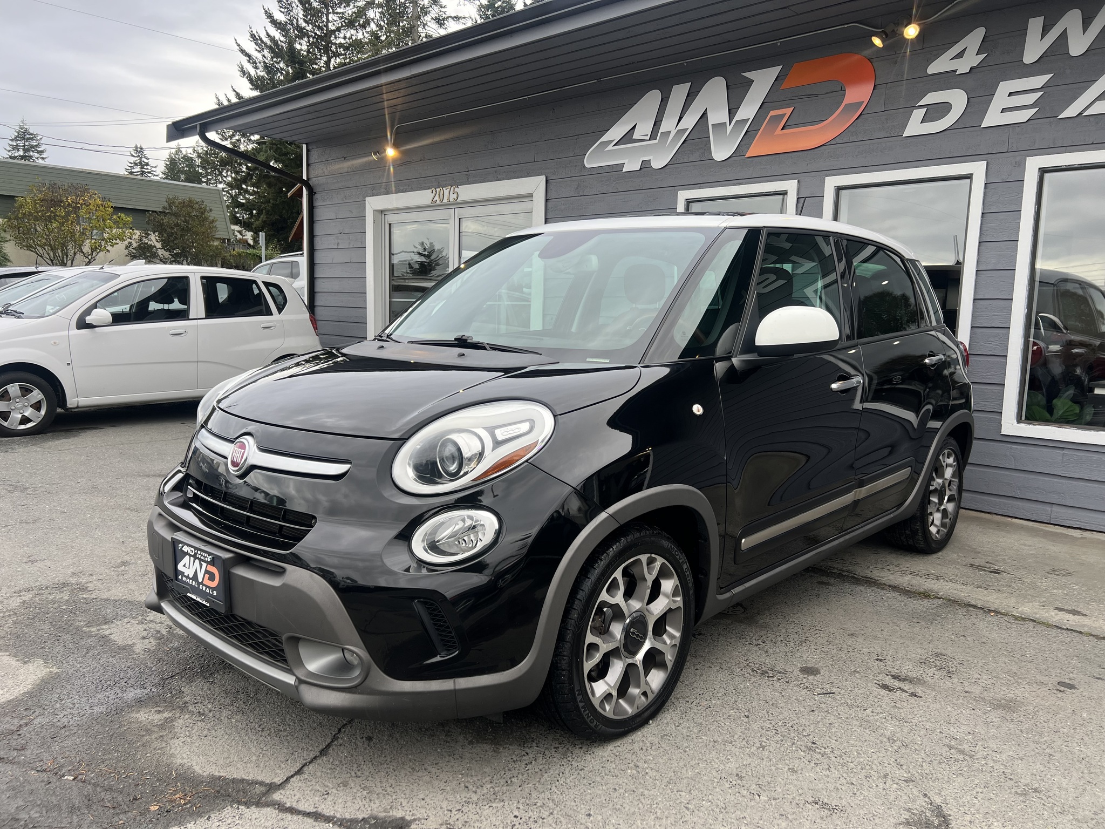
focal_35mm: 26
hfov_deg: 67.3
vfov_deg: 53.1
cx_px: 552
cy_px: 414
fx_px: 830
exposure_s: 1/513
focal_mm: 5.7
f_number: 1.5
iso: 50
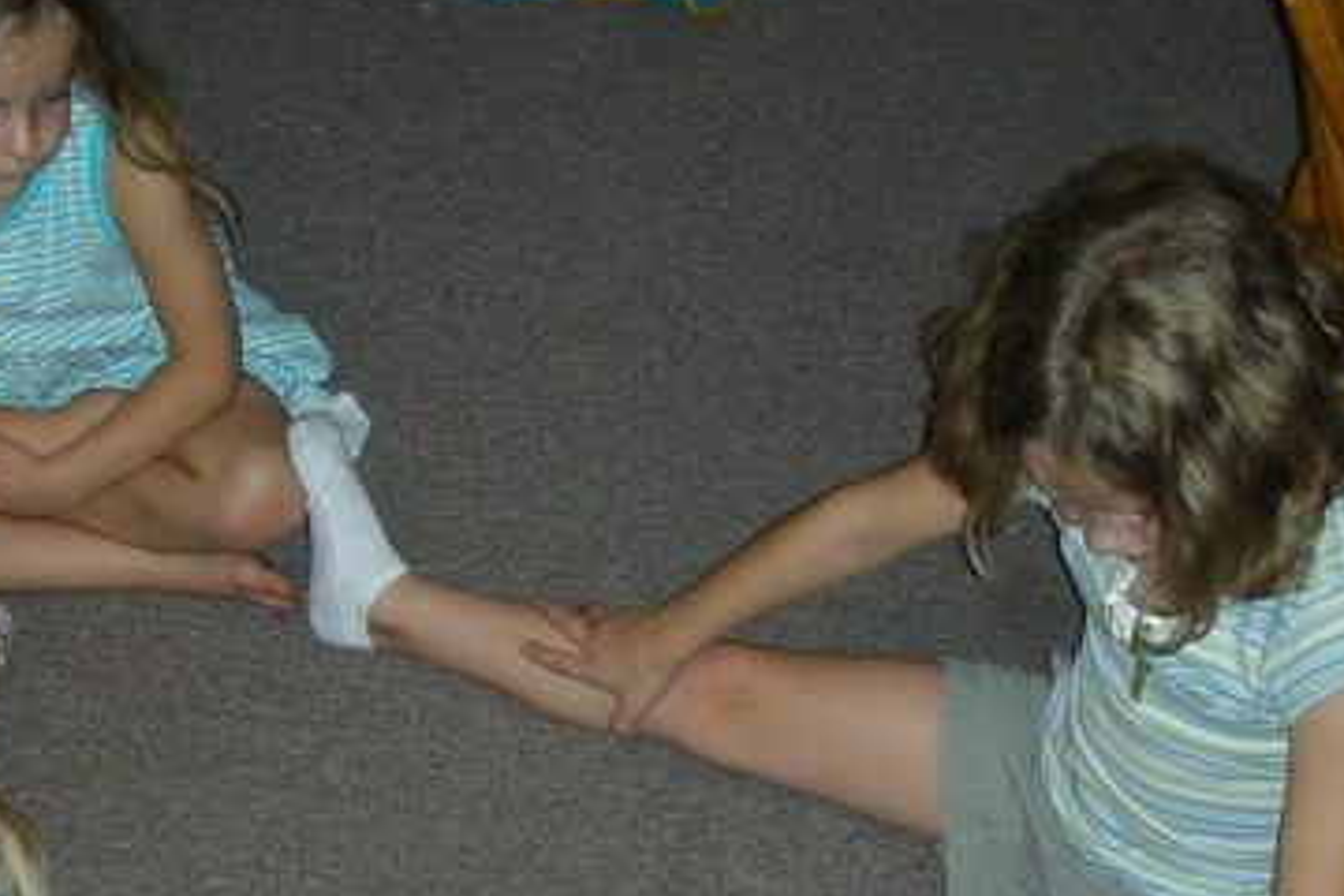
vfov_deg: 16.7
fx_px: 2986
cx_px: 414
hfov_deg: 25.2
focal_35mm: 80
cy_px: 907
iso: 90
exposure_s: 1/60
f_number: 2.8
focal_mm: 5.8
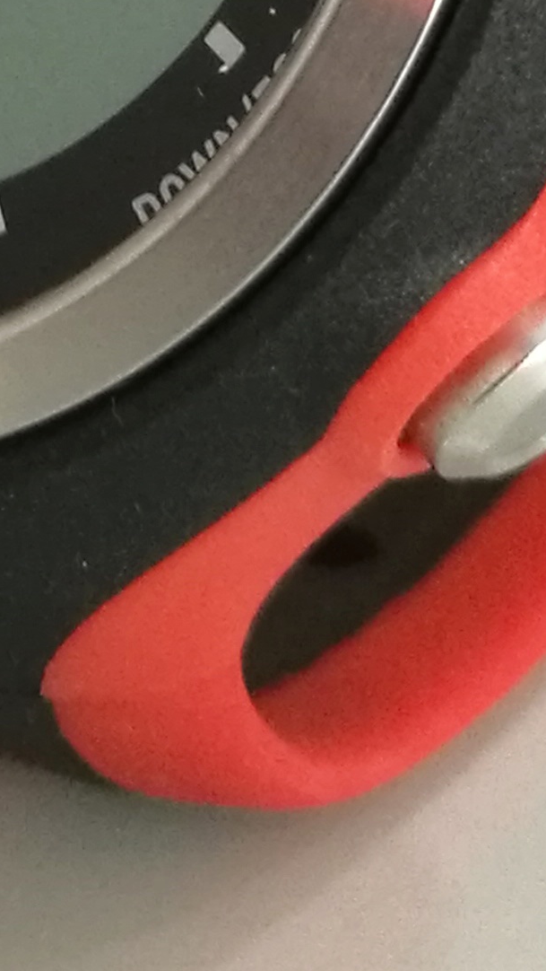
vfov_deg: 11.7
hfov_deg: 7.1
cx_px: -334
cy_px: -888
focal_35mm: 167
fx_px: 4296
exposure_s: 1/33.3
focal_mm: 4.04
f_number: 2
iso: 250
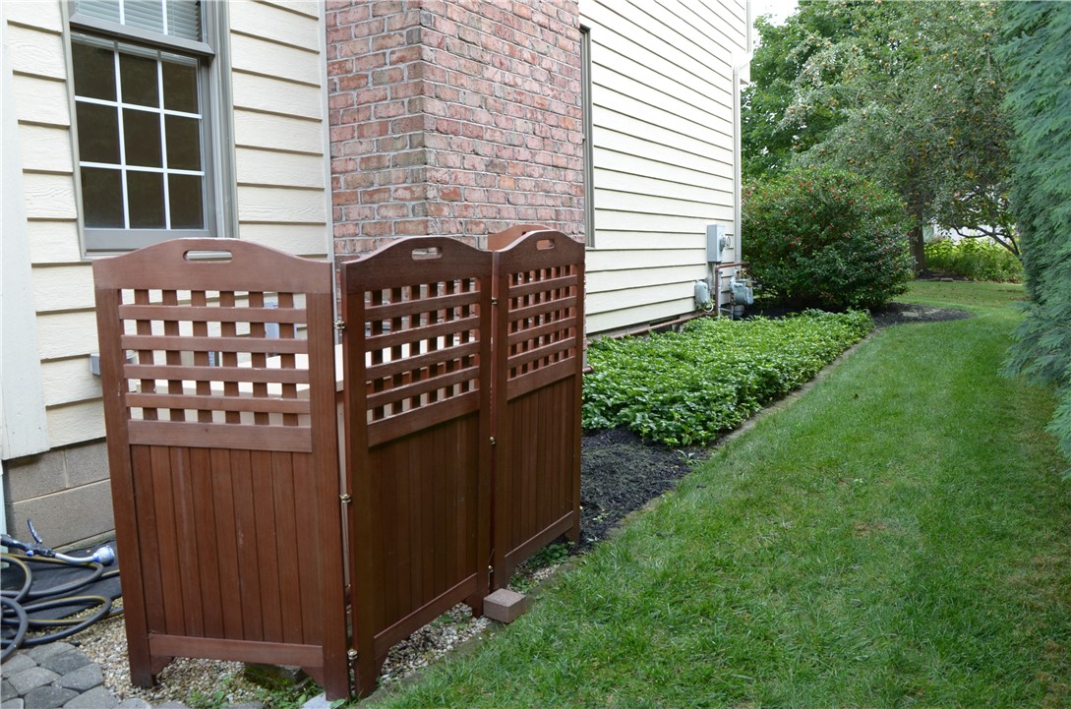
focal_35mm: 27
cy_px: 354
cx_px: 536
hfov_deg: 67.5
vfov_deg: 47.7
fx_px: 801
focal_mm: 18
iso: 500
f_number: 7.1
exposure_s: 1/80
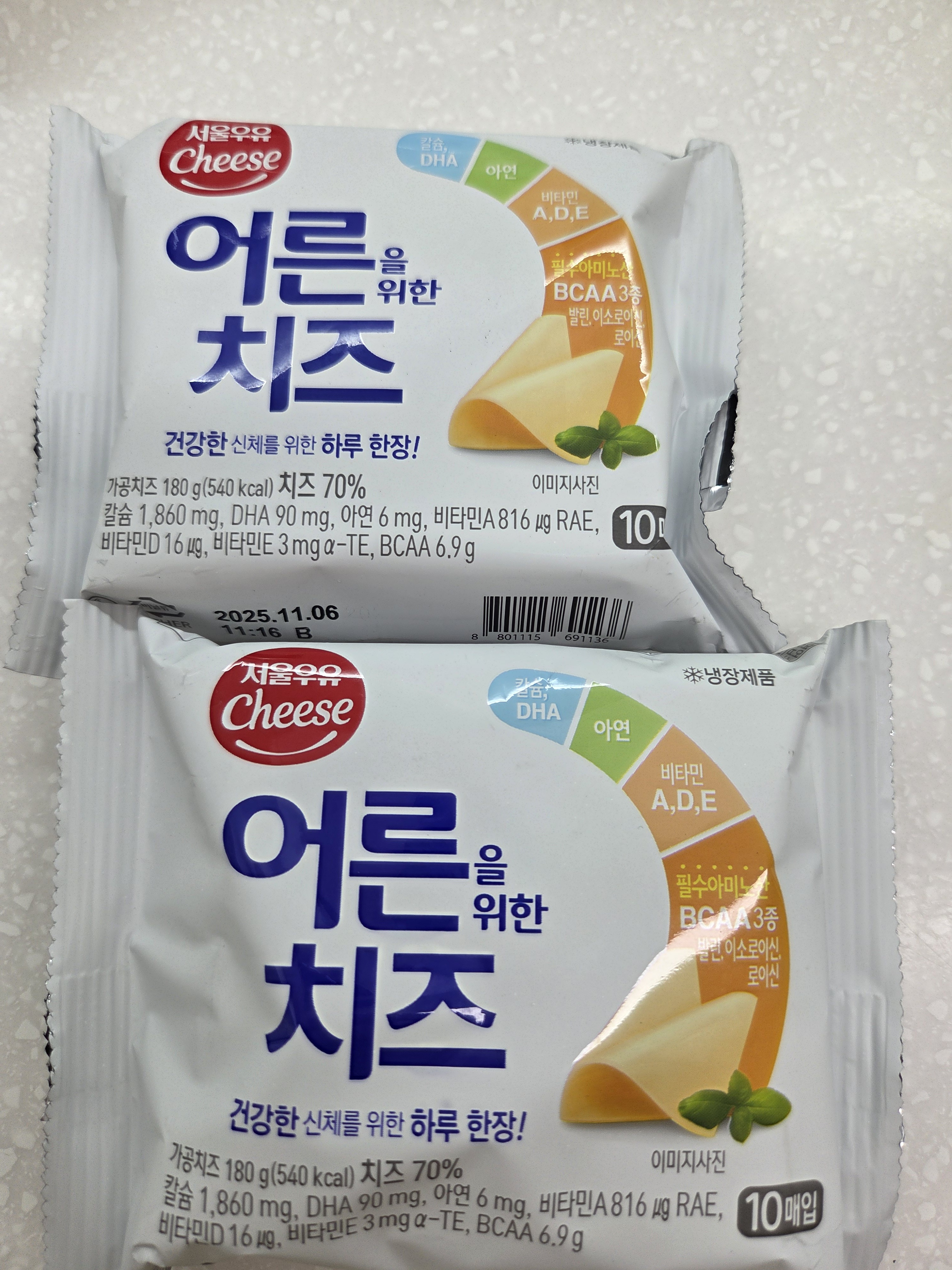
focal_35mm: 23
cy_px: 635
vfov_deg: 73.9
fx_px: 843
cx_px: 476
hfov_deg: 58.9
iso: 32
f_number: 1.8
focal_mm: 5.4
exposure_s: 1/120
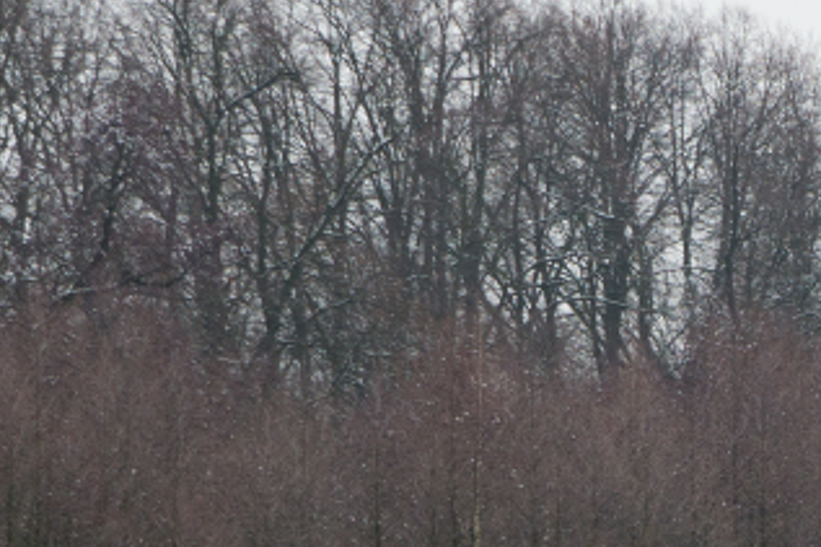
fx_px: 8114
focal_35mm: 356
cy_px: 674
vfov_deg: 3.8
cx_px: 1349
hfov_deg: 5.7
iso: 400
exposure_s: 1/320
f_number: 6.3
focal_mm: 63
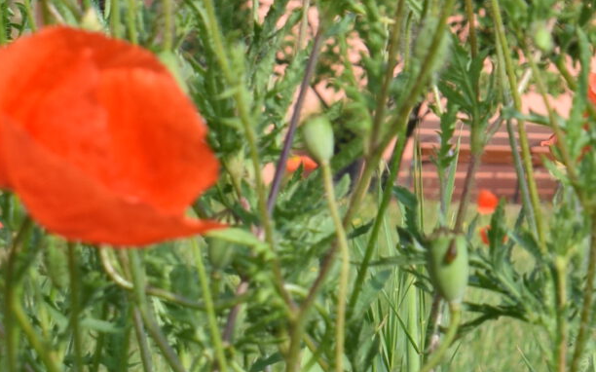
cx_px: 1126
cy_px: -65
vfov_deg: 6.8
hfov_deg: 10.2
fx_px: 3117
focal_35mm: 192
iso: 200
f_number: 9
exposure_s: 1/320
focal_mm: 30
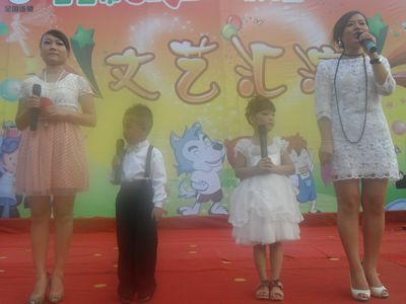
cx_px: 203
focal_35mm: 32
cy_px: 152
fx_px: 375
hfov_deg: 56.8
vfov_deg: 44.2
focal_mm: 5.7
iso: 80
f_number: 3.7
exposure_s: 1/350
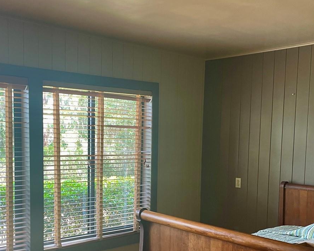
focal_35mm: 46
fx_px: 427
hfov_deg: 40.3
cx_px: 147
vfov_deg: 32.4
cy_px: 171
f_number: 1.6
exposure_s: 1/90
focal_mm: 4.2
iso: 125
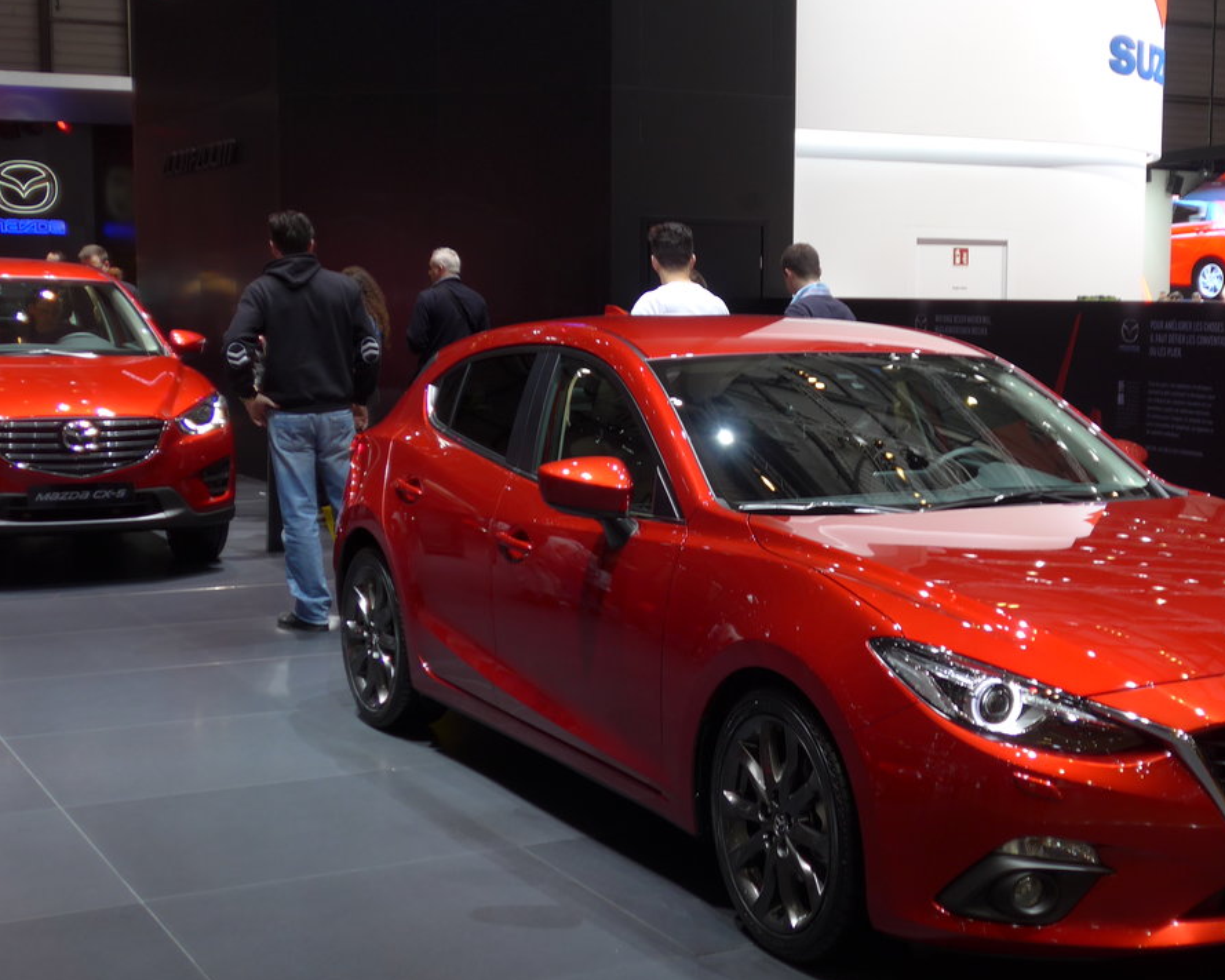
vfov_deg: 28.1
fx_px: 1958
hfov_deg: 34.5
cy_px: 549
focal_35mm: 54
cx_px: 803
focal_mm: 8.4
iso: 100
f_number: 2.6
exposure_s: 1/60
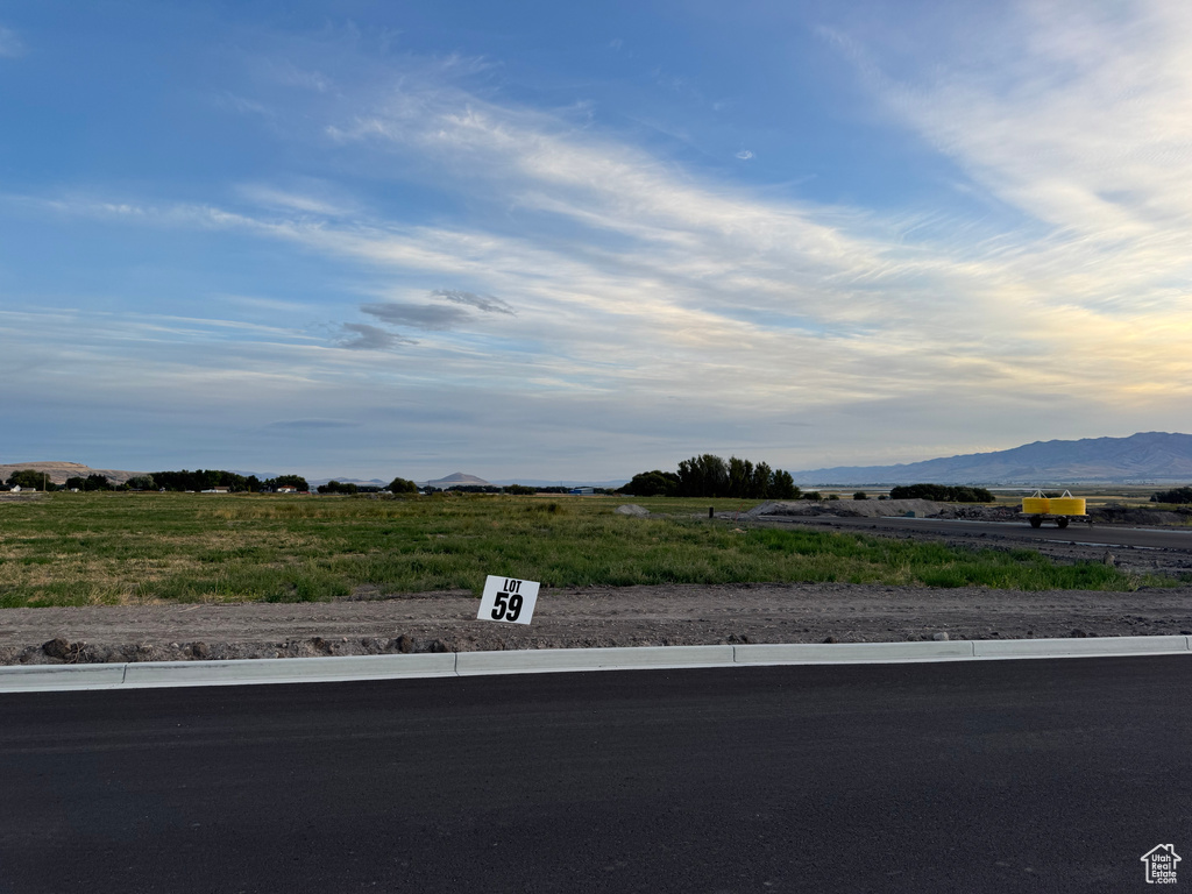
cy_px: 447
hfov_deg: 71.6
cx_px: 596
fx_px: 826
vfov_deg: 56.8
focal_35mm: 24
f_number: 1.78
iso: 80
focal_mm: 6.76
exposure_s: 1/639
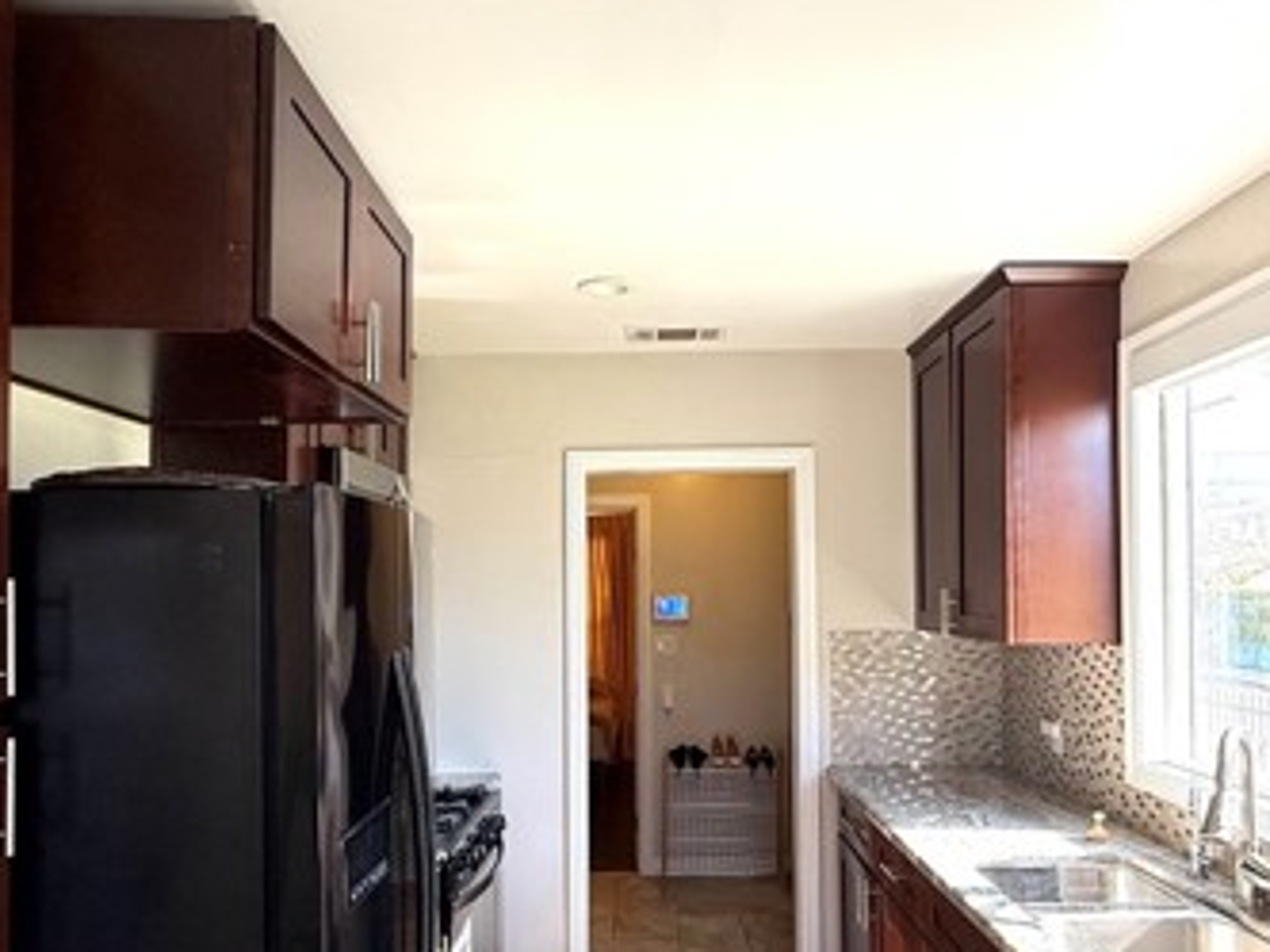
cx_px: 658
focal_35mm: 27
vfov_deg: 51.0
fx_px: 991
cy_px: 573
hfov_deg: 65.3
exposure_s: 1/99
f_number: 2.2
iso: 80
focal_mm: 2.22
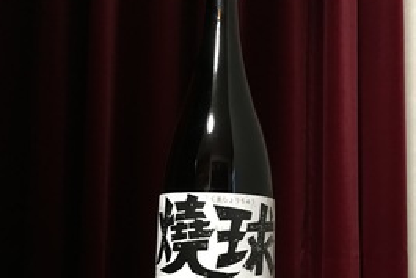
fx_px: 474
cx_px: 210
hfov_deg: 47.4
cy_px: 209
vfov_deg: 32.1
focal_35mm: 41
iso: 250
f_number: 2.2
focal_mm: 4.15
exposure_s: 1/15
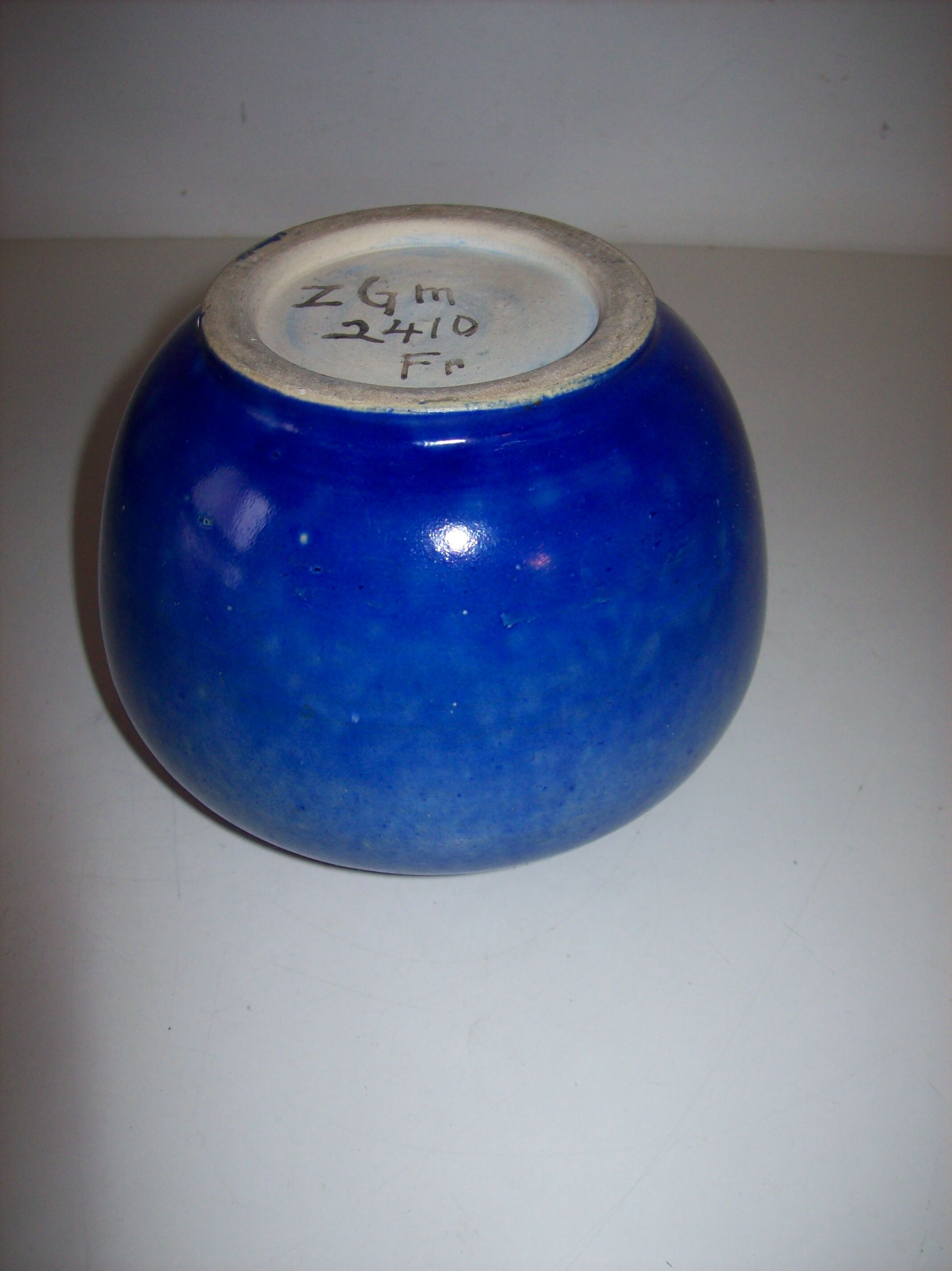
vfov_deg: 51.4
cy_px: 636
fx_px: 1321
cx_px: 476
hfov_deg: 39.6
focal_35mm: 36
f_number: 2.7
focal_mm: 6
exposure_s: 1/64
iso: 80
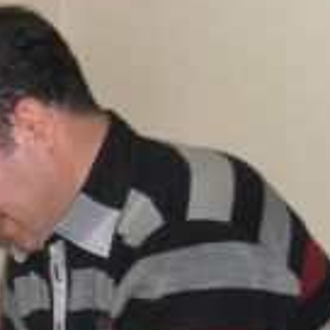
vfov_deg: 11.9
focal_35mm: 141
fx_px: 1521
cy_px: 473
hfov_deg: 11.2
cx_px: -335
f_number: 2.8
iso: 200
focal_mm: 6
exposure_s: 1/45
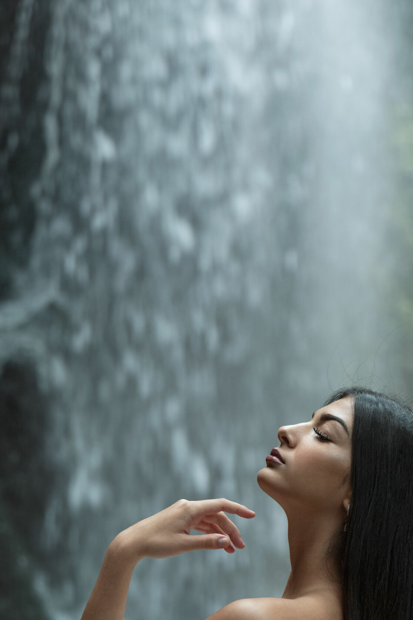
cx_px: 279
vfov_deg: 15.9
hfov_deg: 10.6
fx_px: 2220
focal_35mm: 129
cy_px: 386
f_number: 4
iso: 500
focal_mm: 90
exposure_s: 1/100
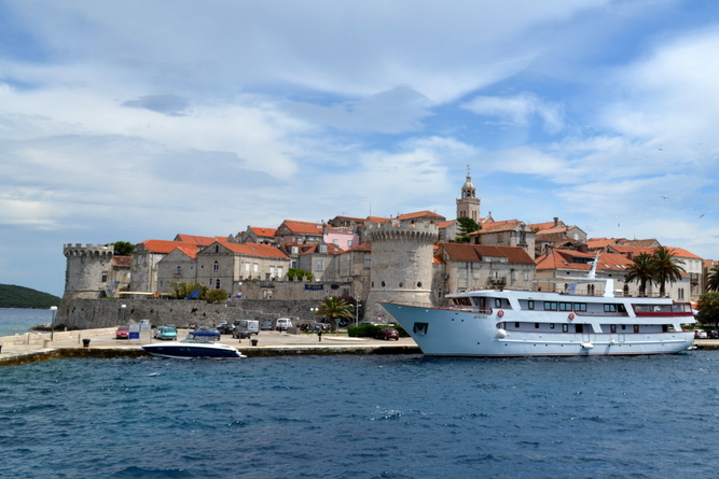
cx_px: 419
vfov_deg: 36.9
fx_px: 719
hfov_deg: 52.9
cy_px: 233
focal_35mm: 36
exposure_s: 1/250
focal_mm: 20
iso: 100
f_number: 8
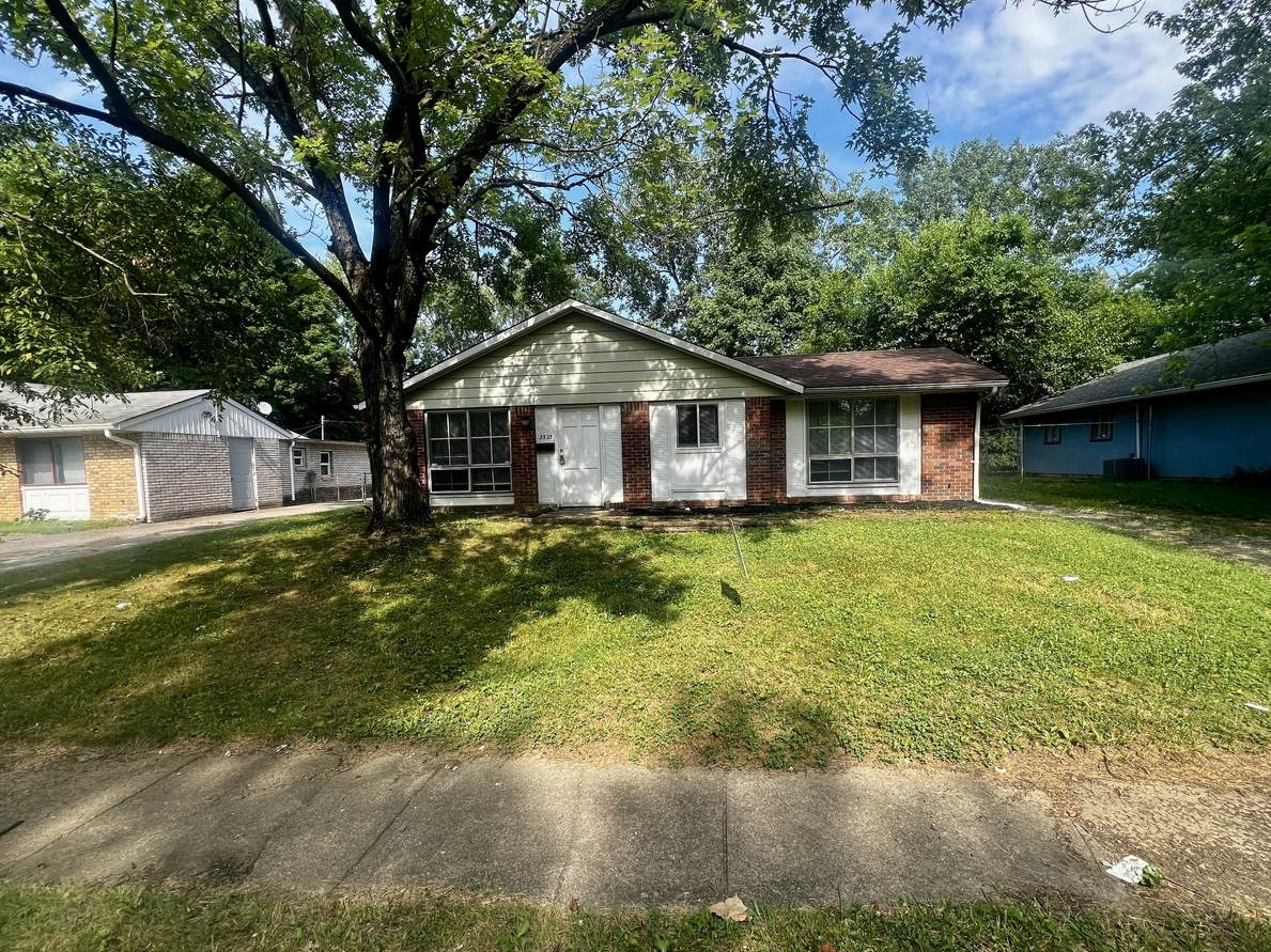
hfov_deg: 102.0
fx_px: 514
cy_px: 499
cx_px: 658
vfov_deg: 85.6
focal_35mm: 14
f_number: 1.8
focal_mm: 1.57
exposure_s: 1/471
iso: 32
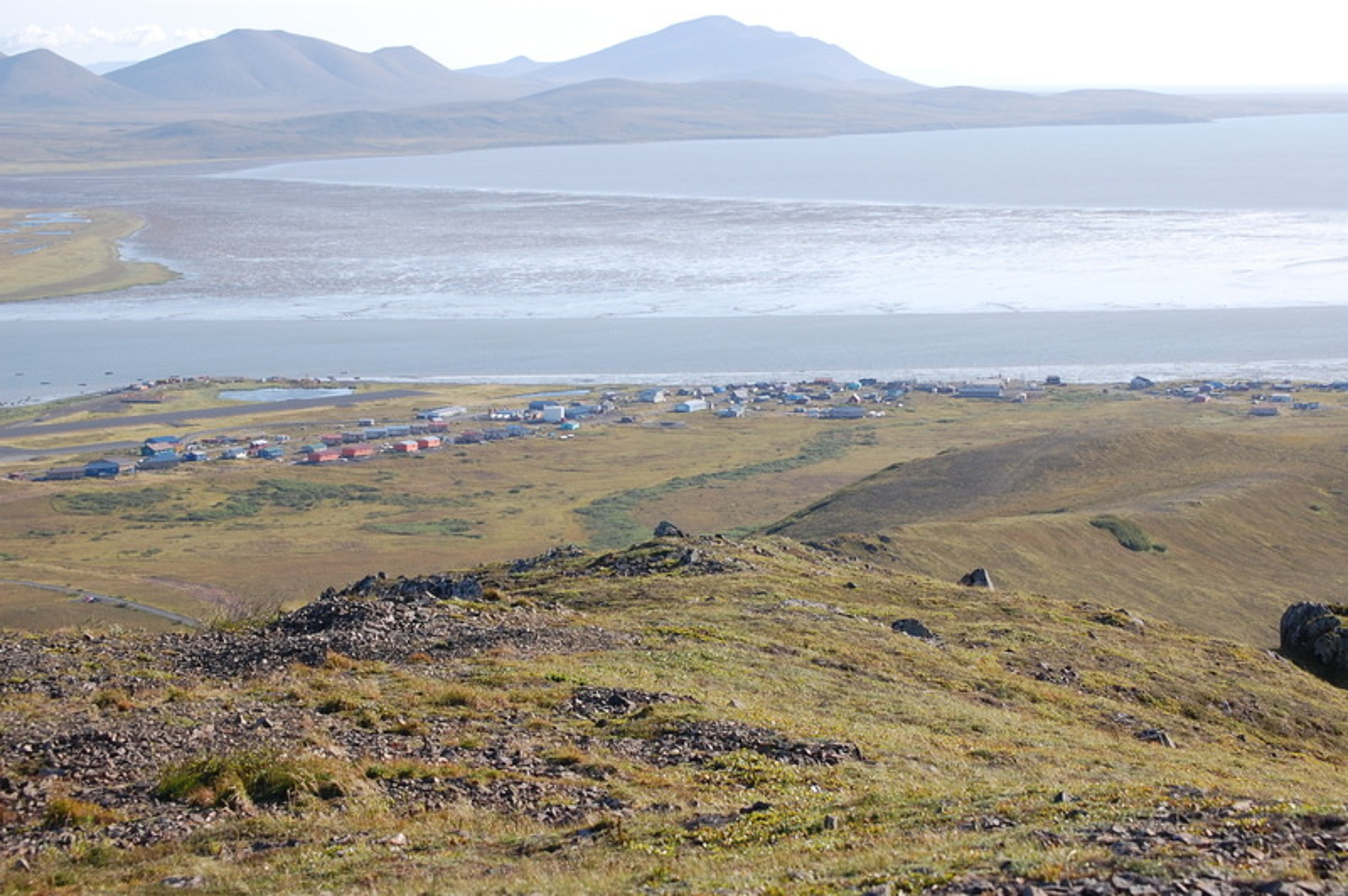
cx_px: 674
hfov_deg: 24.6
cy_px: 448
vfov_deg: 16.5
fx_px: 3087
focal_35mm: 82
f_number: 9
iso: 200
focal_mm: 55
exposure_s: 1/320
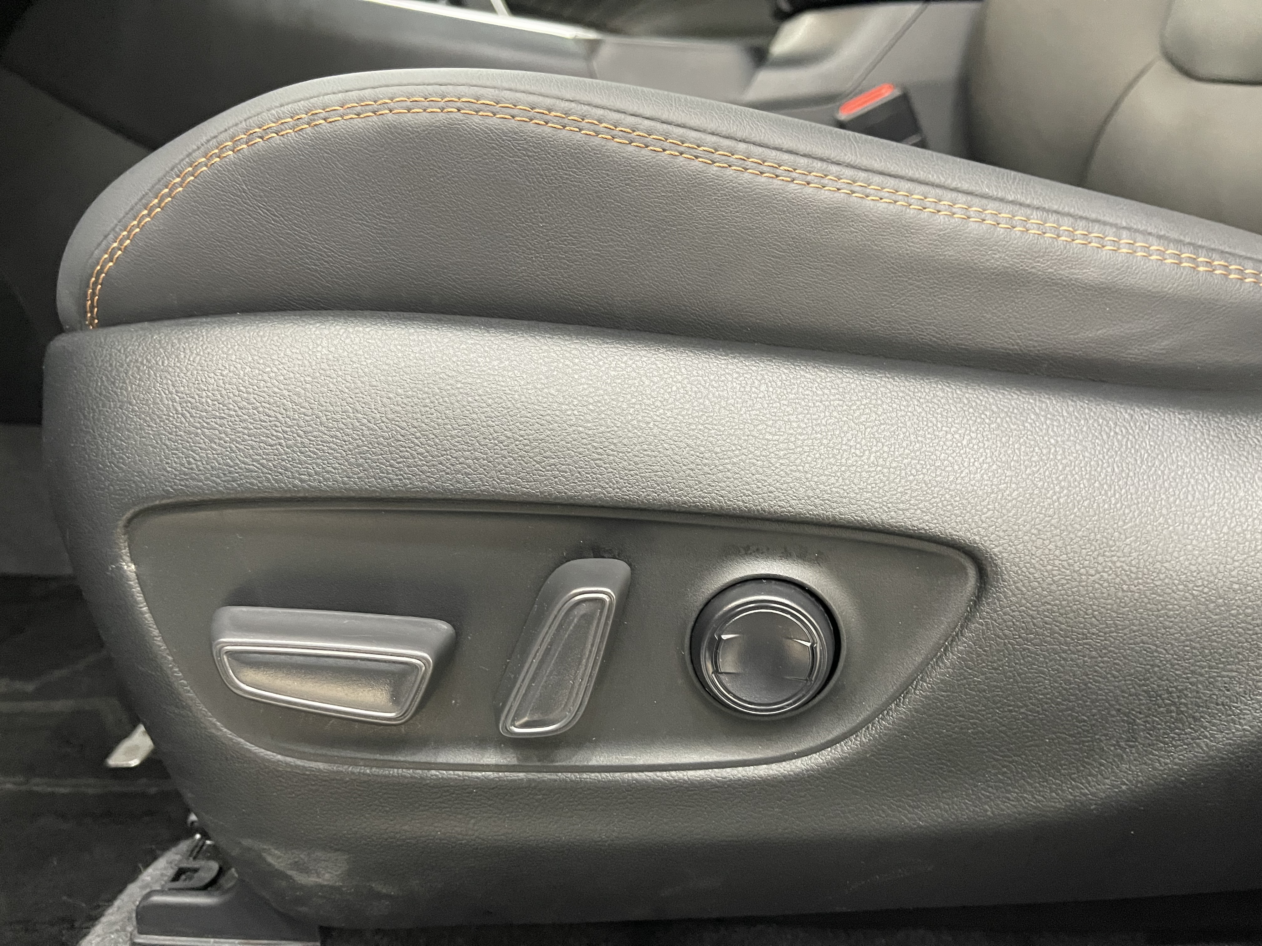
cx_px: 631
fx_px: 911
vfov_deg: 54.9
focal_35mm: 25
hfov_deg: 69.4
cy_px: 473
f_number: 1.6
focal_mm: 5.1
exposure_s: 1/25
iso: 800
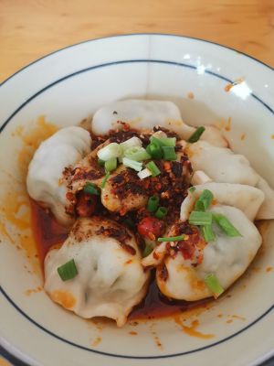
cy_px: 183
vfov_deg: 67.3
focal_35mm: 26
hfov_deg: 53.1
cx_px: 137
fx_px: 274
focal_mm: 5.5
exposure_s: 1/33.3
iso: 320
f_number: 1.8
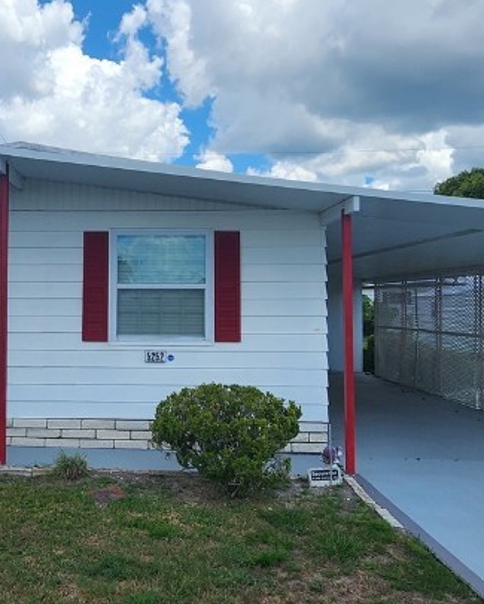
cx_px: 115
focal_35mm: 32
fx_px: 573
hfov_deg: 44.1
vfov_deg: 55.4
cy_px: 256
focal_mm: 2.2
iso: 50
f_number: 2.2
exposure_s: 1/2378
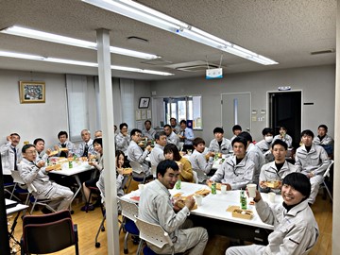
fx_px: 275
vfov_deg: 49.7
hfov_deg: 63.4
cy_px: 128
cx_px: 170
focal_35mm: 28
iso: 80
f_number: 1.8
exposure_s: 1/120
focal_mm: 3.99
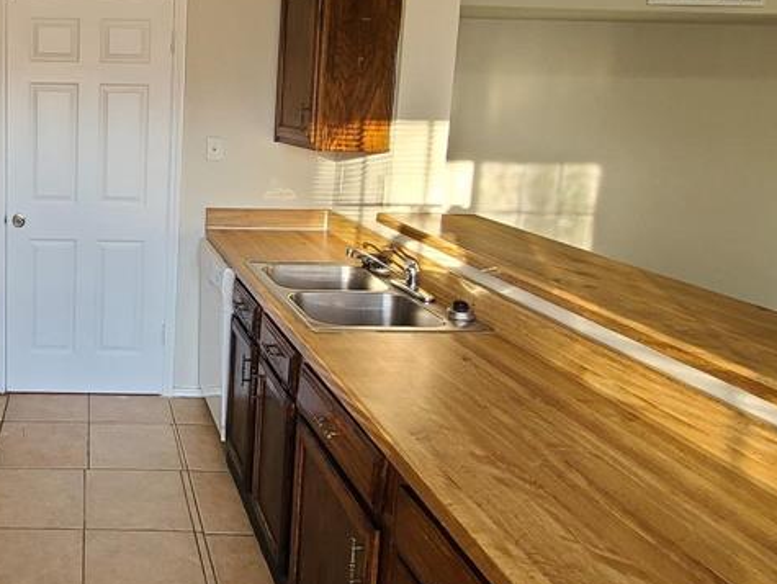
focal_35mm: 28
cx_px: 83
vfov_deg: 48.8
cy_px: 188
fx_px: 629
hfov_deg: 55.4
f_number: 2.2
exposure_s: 1/59
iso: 200
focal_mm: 2.2
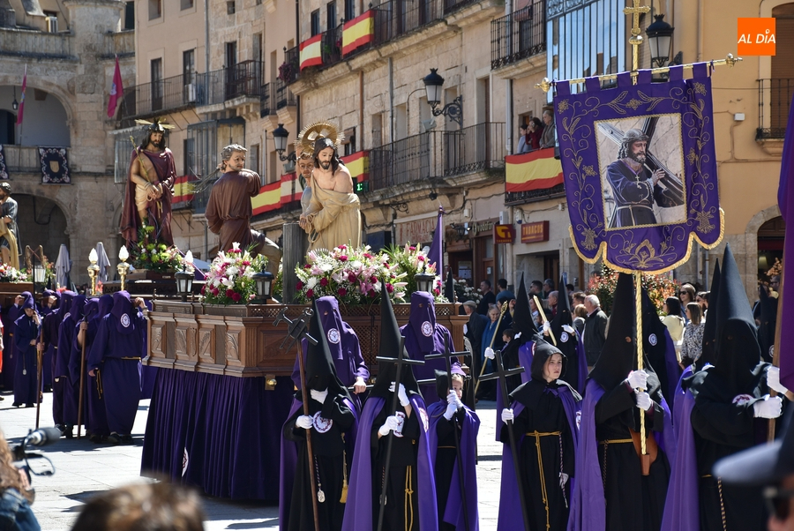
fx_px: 2649
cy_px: 266
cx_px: 397
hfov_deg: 17.0
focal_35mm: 120
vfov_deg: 11.4
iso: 220
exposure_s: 1/500
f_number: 5.6
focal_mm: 80
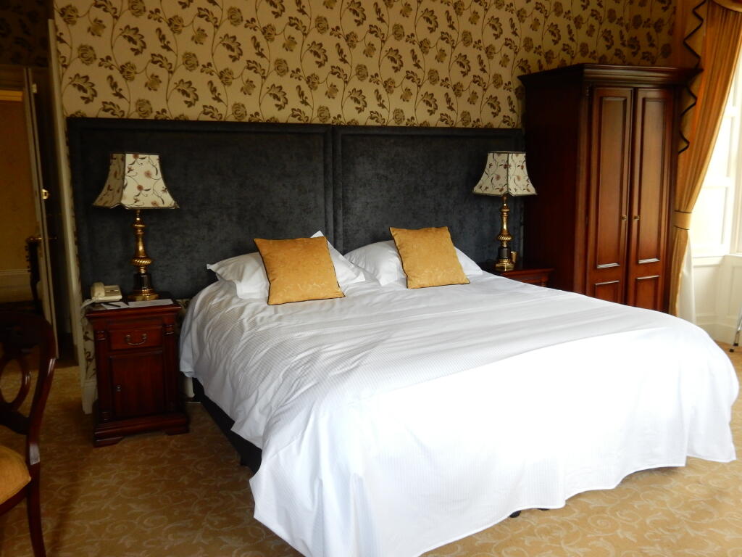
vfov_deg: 46.8
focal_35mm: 30
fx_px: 643
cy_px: 278
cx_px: 371
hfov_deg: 60.0
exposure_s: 1/60
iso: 400
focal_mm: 5.4
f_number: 4
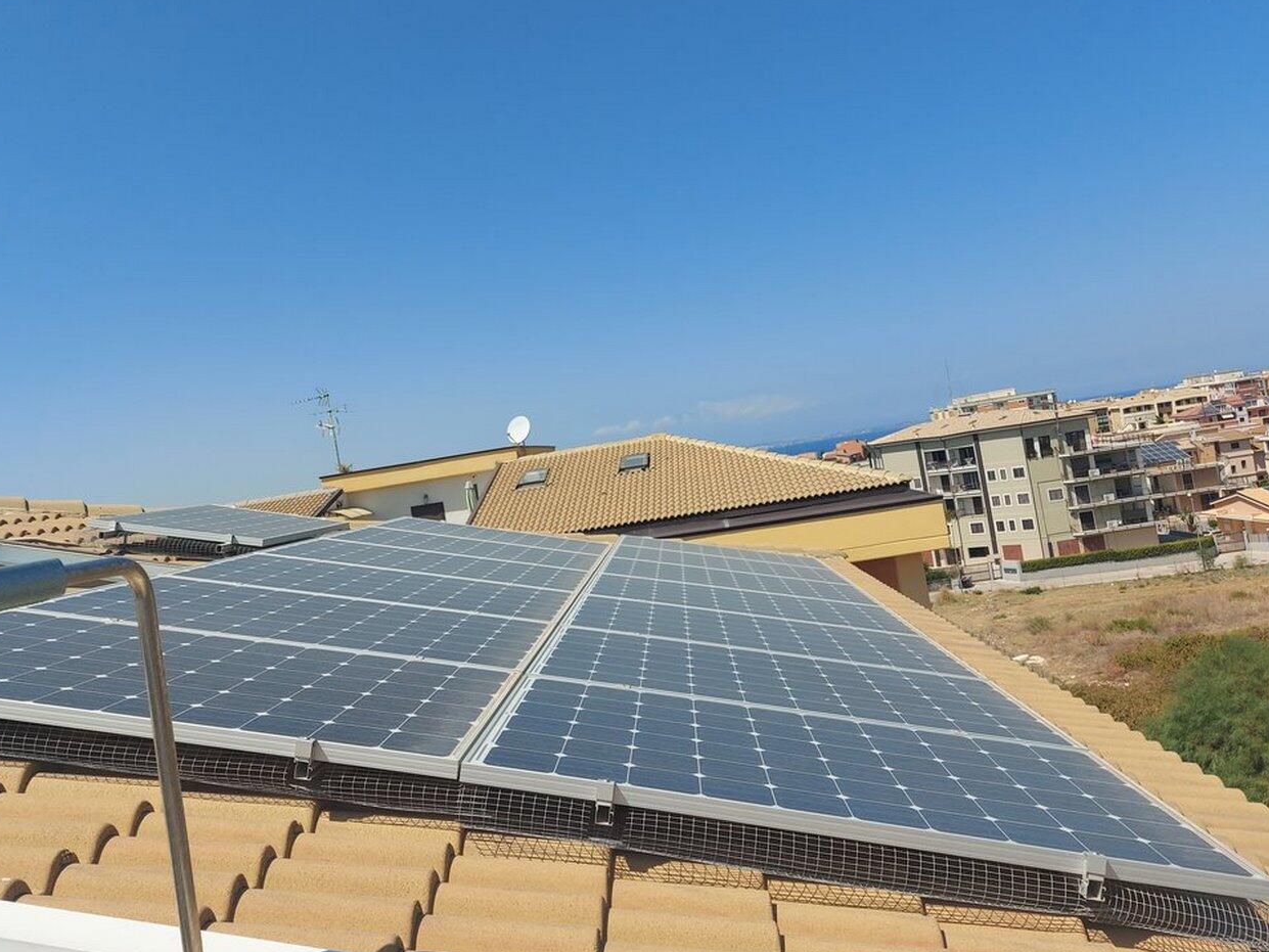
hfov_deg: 61.5
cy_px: 433
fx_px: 1063
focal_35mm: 29
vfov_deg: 48.2
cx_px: 573
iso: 32
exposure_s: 1/1532
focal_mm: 5.23
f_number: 1.8
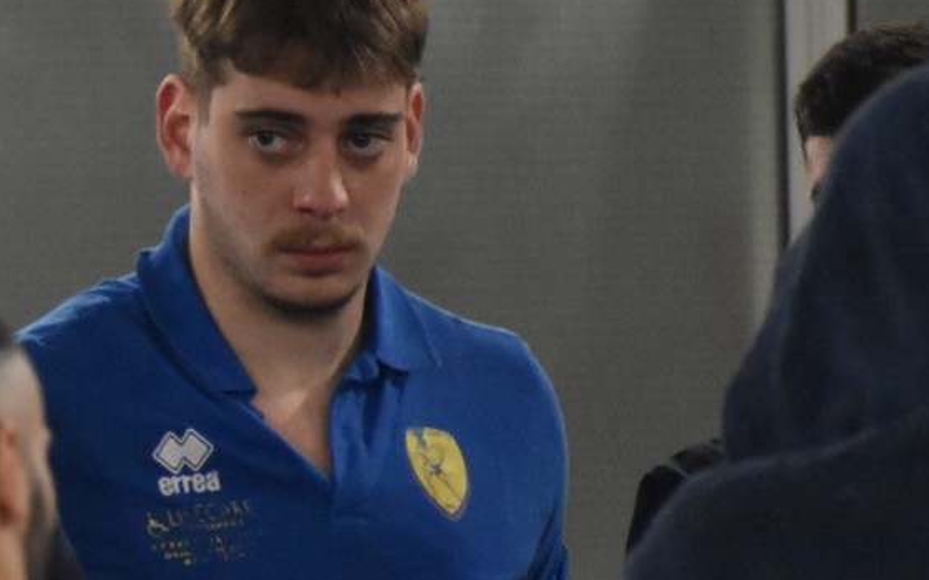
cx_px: -199
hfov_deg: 1.6
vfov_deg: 1.0
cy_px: 396
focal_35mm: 1326
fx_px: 33572
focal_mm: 300
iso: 3200
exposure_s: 1/100
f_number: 6.3
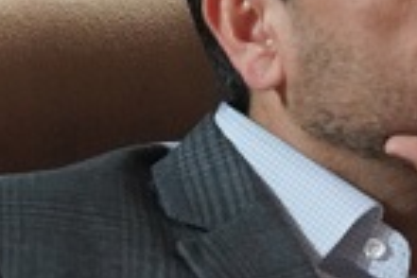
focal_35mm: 353
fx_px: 4089
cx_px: 752
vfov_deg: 3.9
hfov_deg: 5.7
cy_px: 140
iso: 6400
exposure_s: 1/160
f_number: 4
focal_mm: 65
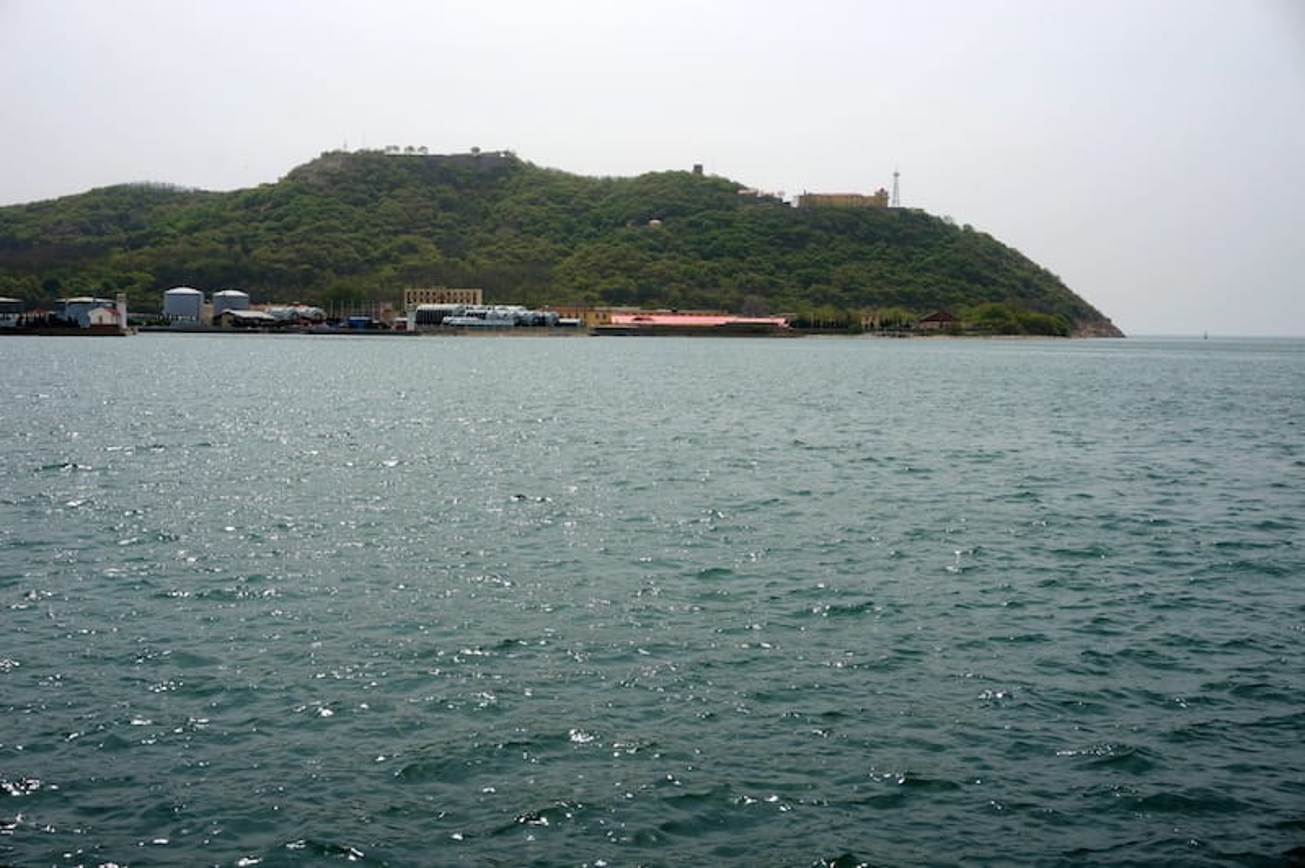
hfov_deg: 48.0
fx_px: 1467
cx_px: 652
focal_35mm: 40
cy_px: 434
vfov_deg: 33.0
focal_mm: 27
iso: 100
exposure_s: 1/400
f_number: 9
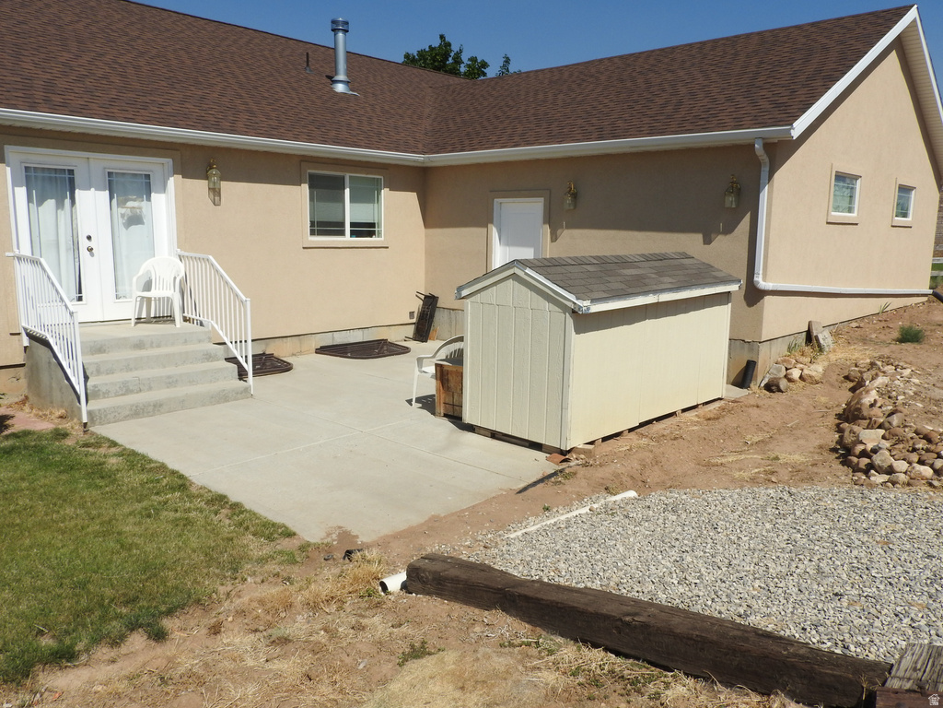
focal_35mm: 28
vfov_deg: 49.7
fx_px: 763
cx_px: 472
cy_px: 354
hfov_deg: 63.4
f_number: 5
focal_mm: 5
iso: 100
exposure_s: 1/1250
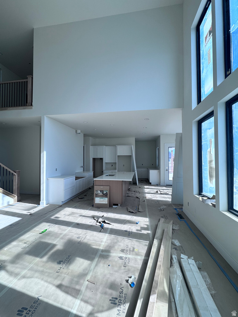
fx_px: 128
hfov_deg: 85.7
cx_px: 119
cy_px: 158
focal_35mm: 14
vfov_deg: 102.1
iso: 40
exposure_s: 1/600
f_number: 2.2
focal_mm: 2.22
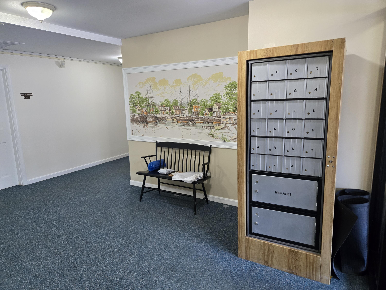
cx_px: 193
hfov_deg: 73.9
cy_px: 145
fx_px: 256
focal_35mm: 23
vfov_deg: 58.9
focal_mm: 5.4
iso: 640
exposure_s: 1/60
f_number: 1.8
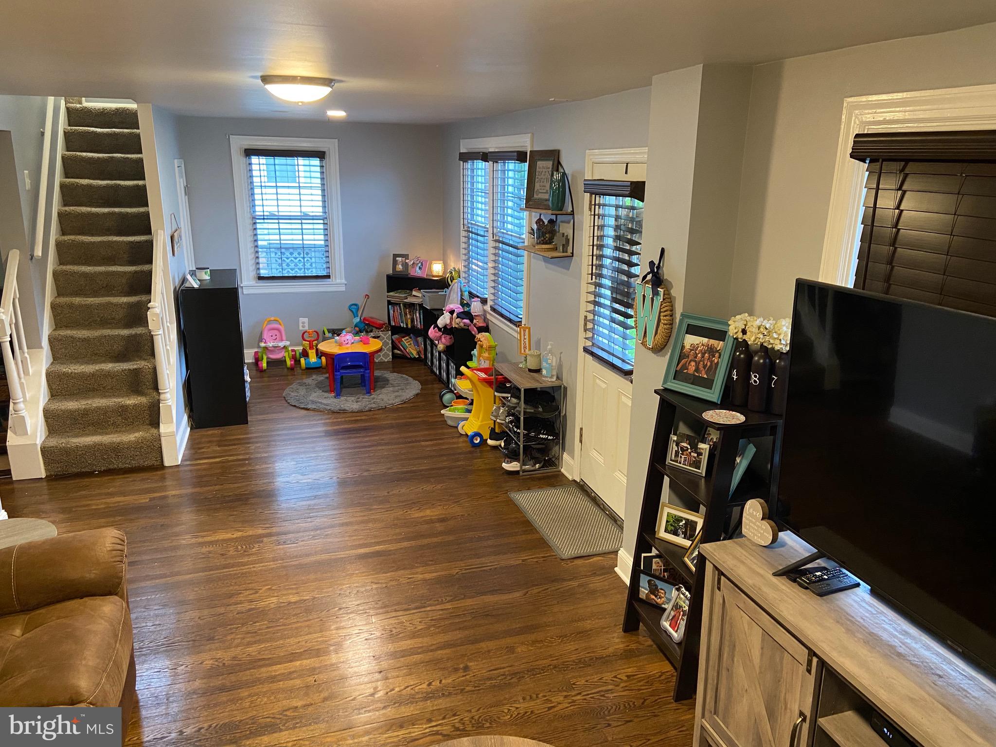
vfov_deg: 53.1
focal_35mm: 26
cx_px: 498
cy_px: 374
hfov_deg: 67.3
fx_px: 748
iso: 400
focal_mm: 4.25
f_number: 1.8
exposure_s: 1/60
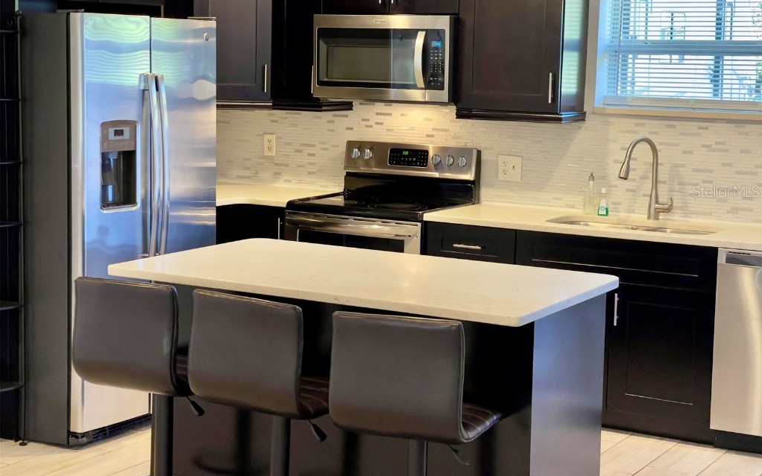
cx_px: 381
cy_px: 191
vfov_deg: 19.1
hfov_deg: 30.2
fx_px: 1412
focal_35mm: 68
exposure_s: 1/60
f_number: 2.2
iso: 500
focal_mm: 7.5
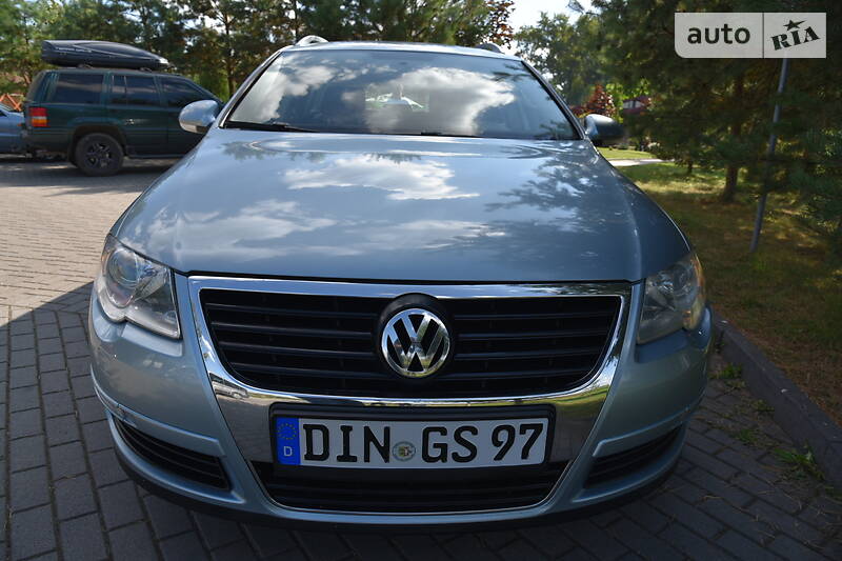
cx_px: 421
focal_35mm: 24
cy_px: 280
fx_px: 561
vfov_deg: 53.1
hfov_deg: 73.8
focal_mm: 24
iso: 200
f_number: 8
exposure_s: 1/250
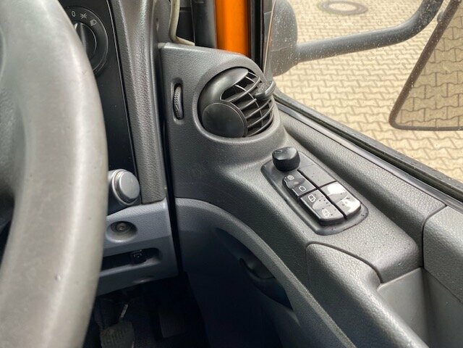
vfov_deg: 53.1
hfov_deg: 67.3
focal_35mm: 26
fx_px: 348
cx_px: 232
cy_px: 174
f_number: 1.8
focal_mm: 4.25
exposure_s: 1/121
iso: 40
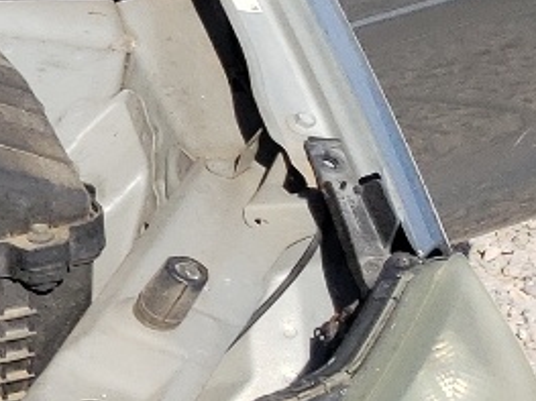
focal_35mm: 158
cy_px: 256
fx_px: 2445
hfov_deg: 9.7
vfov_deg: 9.4
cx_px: -1054
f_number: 1.5
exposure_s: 1/1667
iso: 50
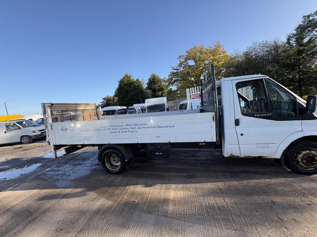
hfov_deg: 102.1
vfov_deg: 85.7
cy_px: 118
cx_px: 158
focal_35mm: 14
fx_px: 128
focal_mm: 2.22
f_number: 2.2
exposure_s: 1/548
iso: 40
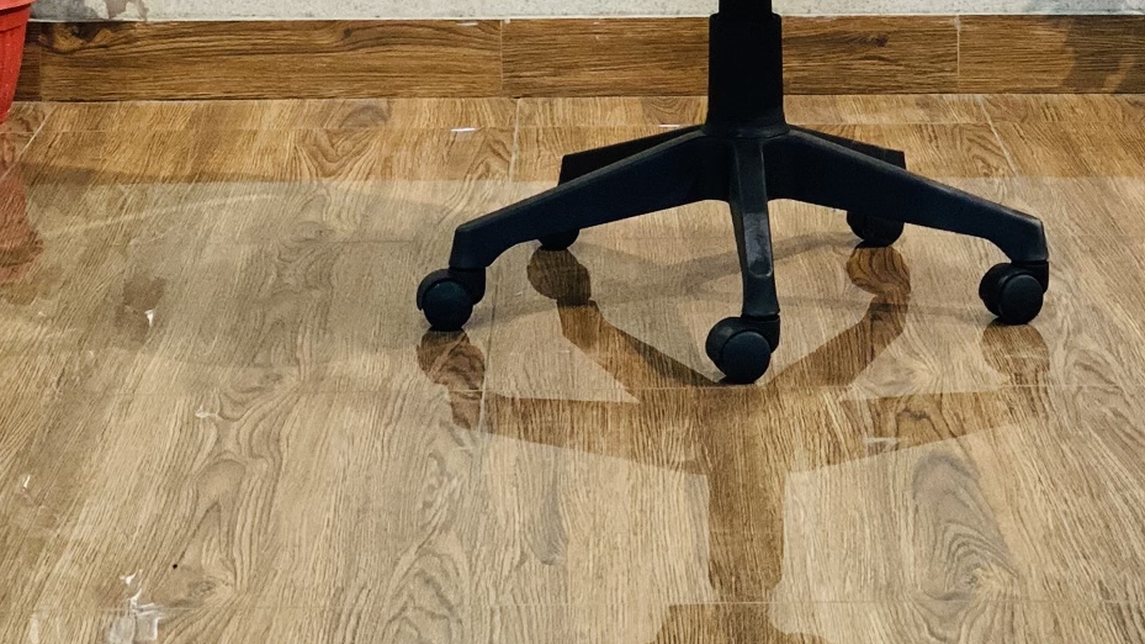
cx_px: 683
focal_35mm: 123
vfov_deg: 9.4
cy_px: -456
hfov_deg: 17.4
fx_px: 3733
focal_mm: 6
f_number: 2
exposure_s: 1/93
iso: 250
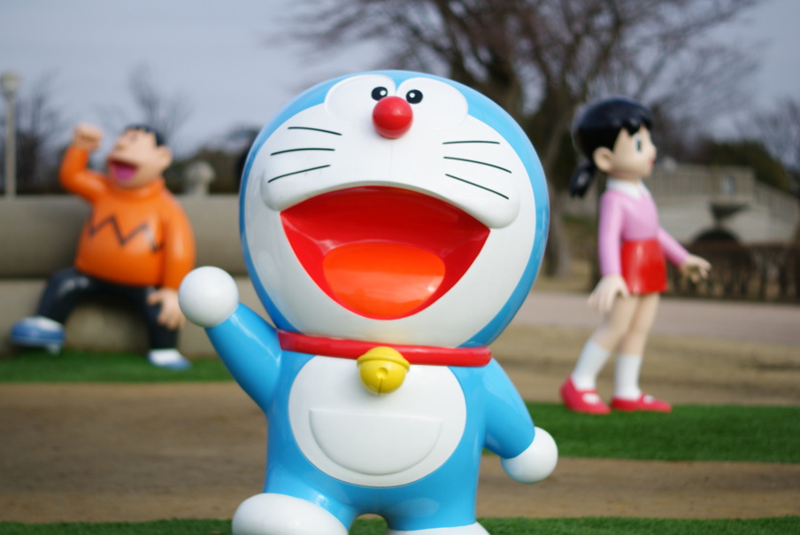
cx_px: 377
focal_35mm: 85
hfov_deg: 23.9
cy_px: 297
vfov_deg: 16.1
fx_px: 1890
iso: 100
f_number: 2
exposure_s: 1/4000
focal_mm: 50
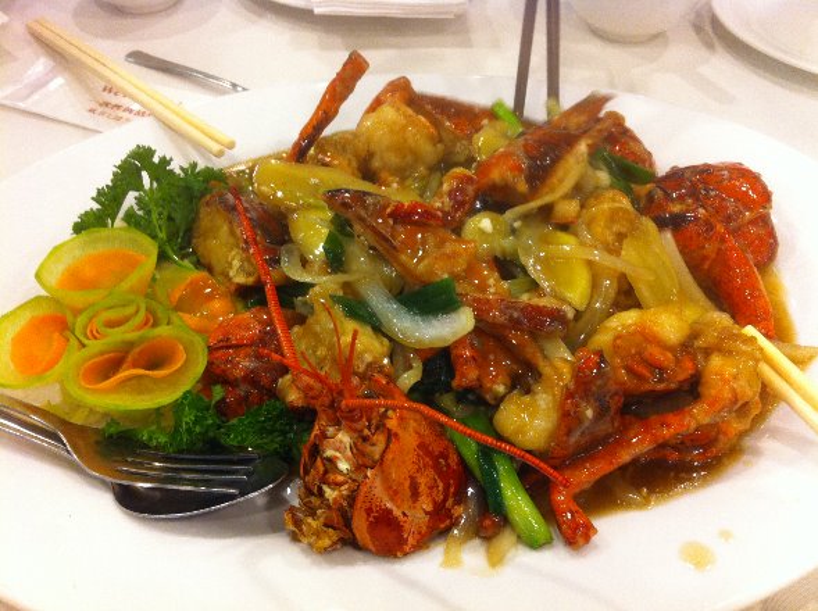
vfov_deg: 40.6
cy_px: 306
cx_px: 409
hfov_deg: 52.7
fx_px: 826
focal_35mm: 35
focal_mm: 3.85
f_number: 2.8
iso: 160
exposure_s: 1/15
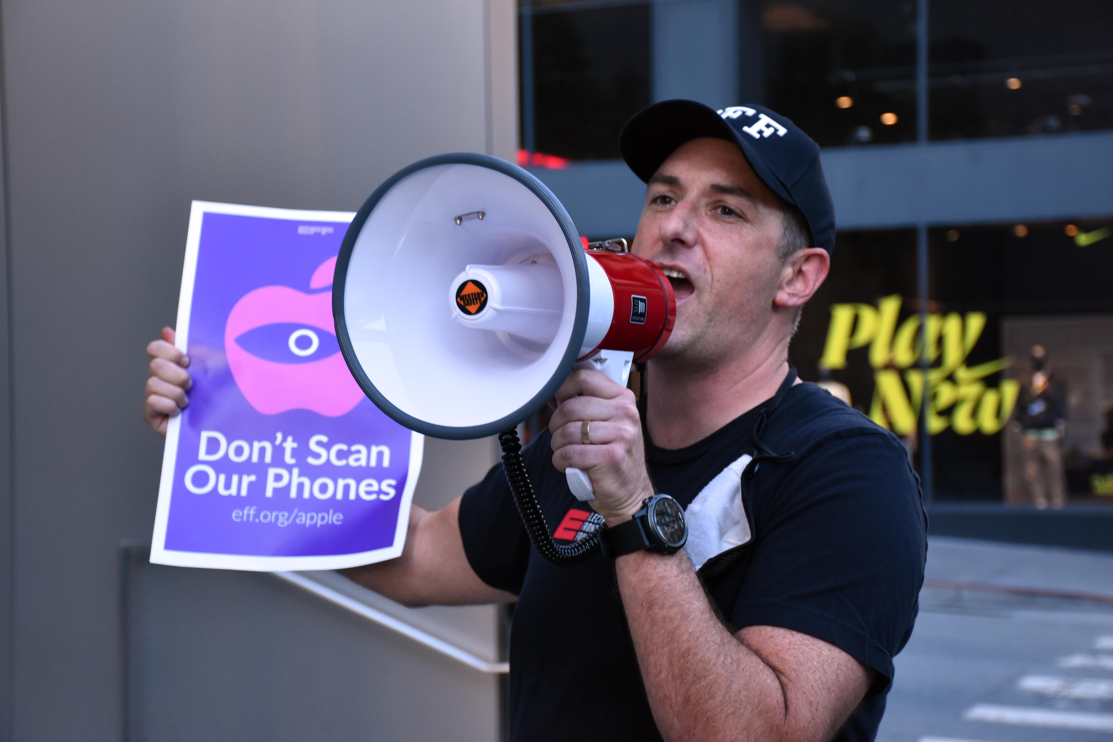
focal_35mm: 84
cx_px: 556
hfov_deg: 24.2
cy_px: 371
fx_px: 2597
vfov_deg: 16.3
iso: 1250
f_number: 5.6
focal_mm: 56
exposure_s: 1/250
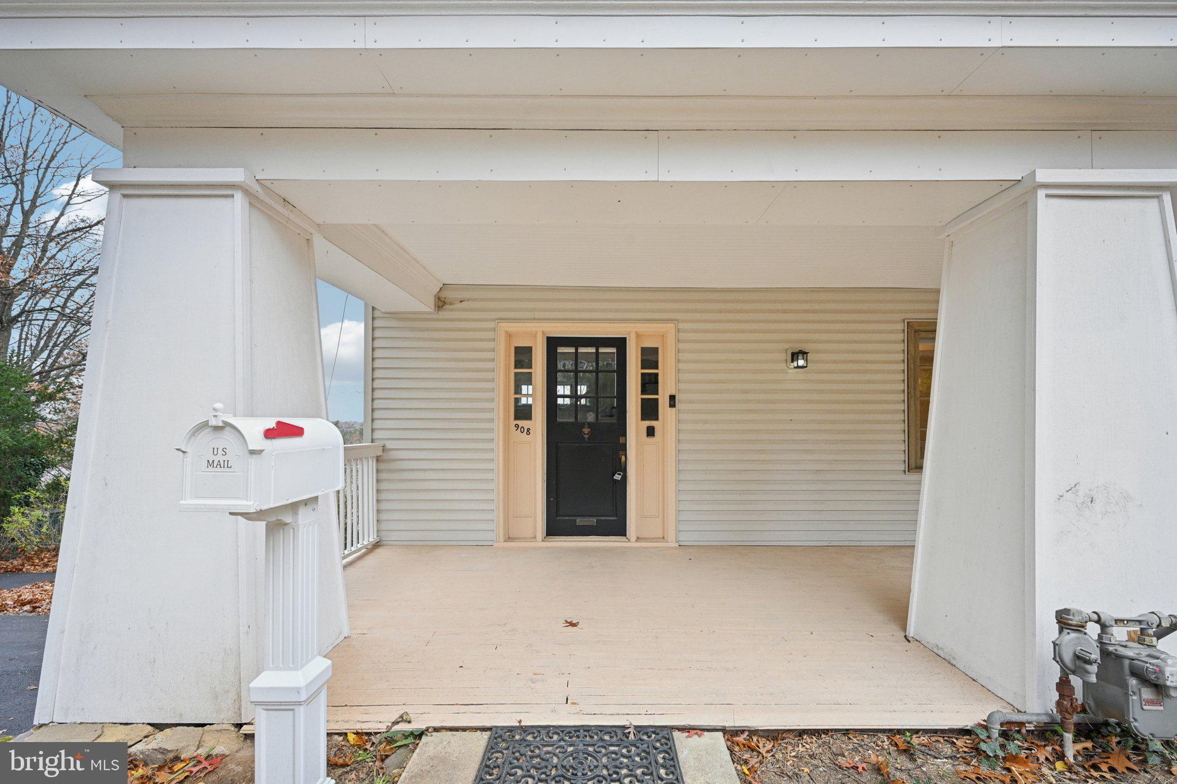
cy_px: 392
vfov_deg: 73.7
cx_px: 588
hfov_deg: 96.7
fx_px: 523
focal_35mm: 16
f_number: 8
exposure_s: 1/100
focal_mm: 16
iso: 800
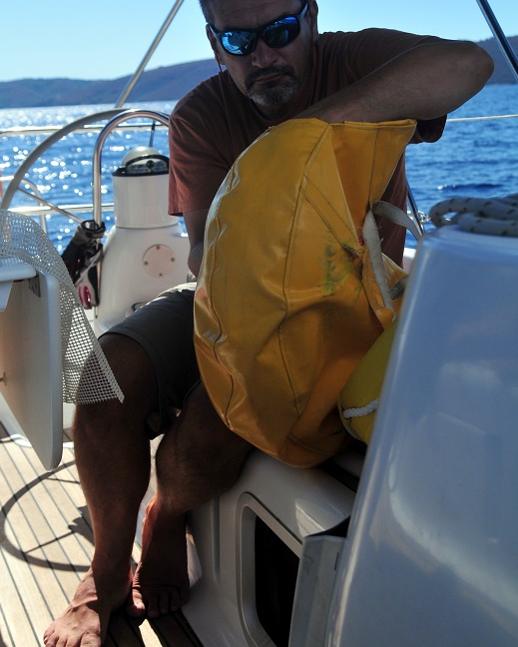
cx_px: 220
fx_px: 900
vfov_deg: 39.4
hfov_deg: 32.1
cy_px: 278
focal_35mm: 47
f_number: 5
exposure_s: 1/5000
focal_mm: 24
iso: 320
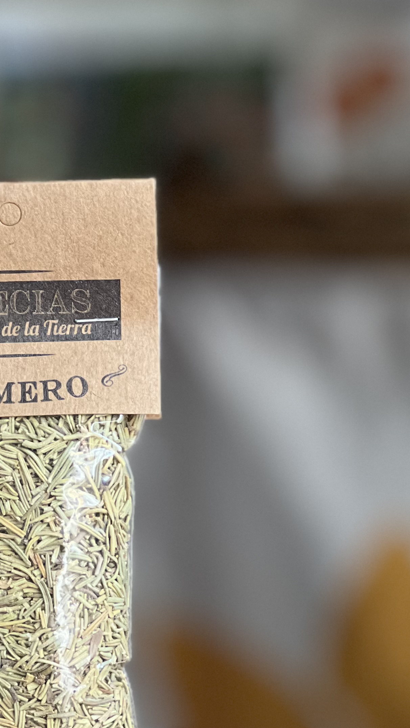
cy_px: 489
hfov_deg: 7.7
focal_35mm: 157
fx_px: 3034
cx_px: 35
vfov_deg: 13.7
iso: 250
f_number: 2.8
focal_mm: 9
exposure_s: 1/76
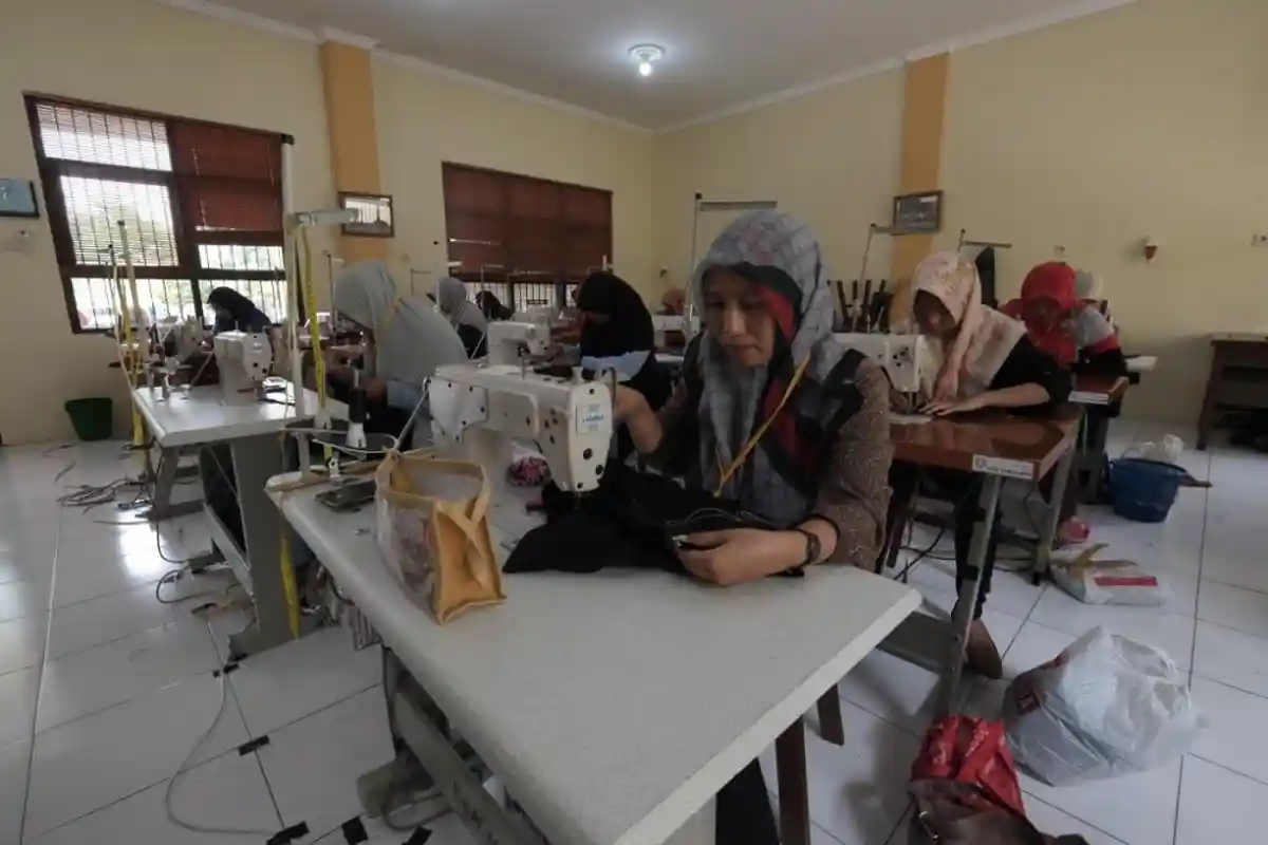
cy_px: 422
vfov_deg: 73.7
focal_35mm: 16
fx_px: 564
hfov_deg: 96.7
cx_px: 634
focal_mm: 10.5
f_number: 9
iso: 4000
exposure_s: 1/100
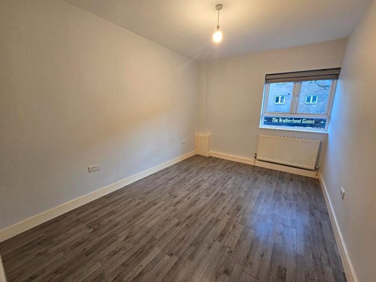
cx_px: 188
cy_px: 141
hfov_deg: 106.2
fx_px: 141
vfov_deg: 89.9
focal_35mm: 13
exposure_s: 1/50
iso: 200
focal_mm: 2.2
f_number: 2.2
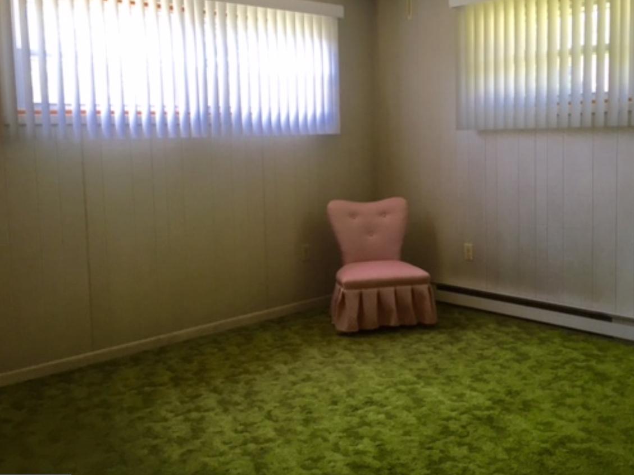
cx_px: 377
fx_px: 677
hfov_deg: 49.9
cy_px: 204
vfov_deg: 38.6
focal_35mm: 37
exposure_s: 1/40
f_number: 2.2
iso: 40
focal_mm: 4.15
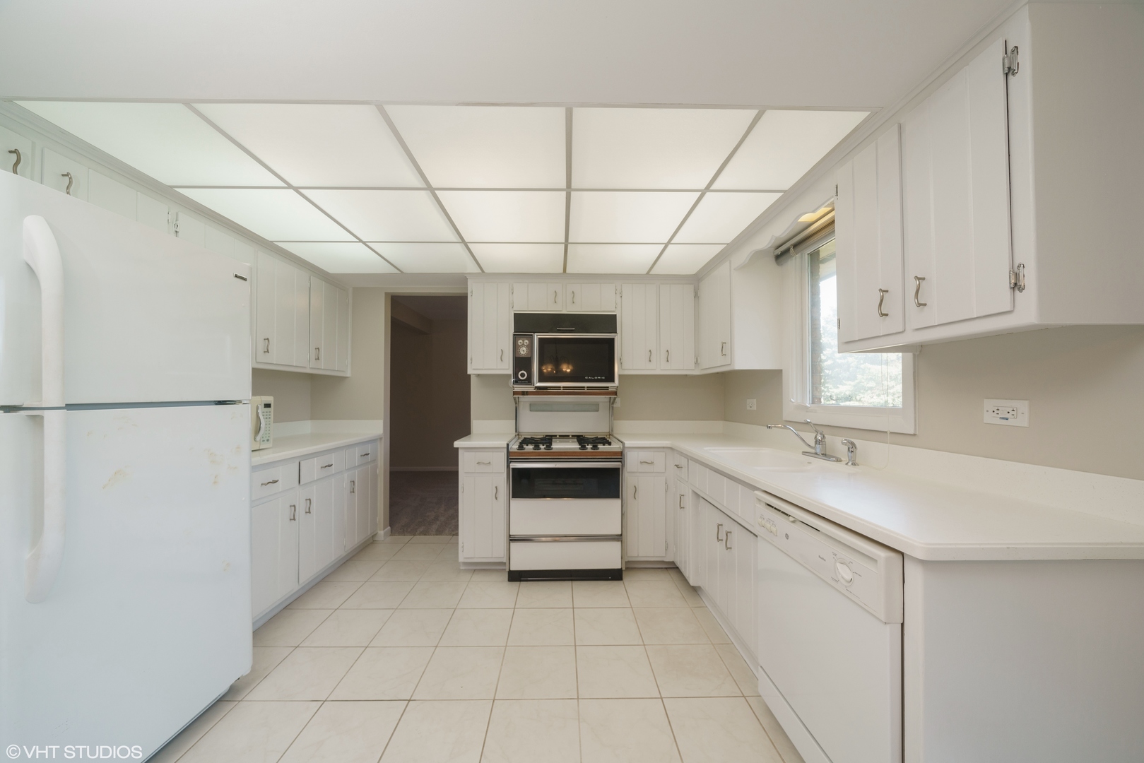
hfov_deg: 112.6
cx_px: 572
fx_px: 381
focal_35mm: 12
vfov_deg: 90.0
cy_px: 382
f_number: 8
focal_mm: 12
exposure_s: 1/30
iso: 400
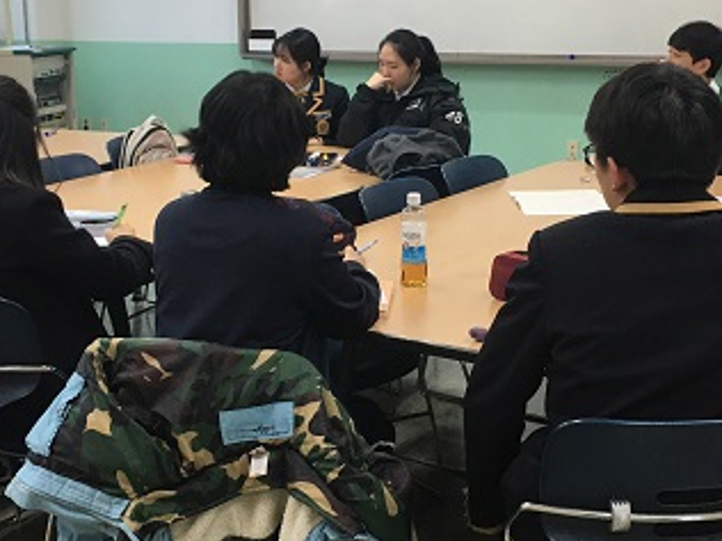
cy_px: 249
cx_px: 366
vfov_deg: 26.6
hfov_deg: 34.9
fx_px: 1147
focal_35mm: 55
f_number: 2.2
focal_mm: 4.15
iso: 40
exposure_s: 1/30
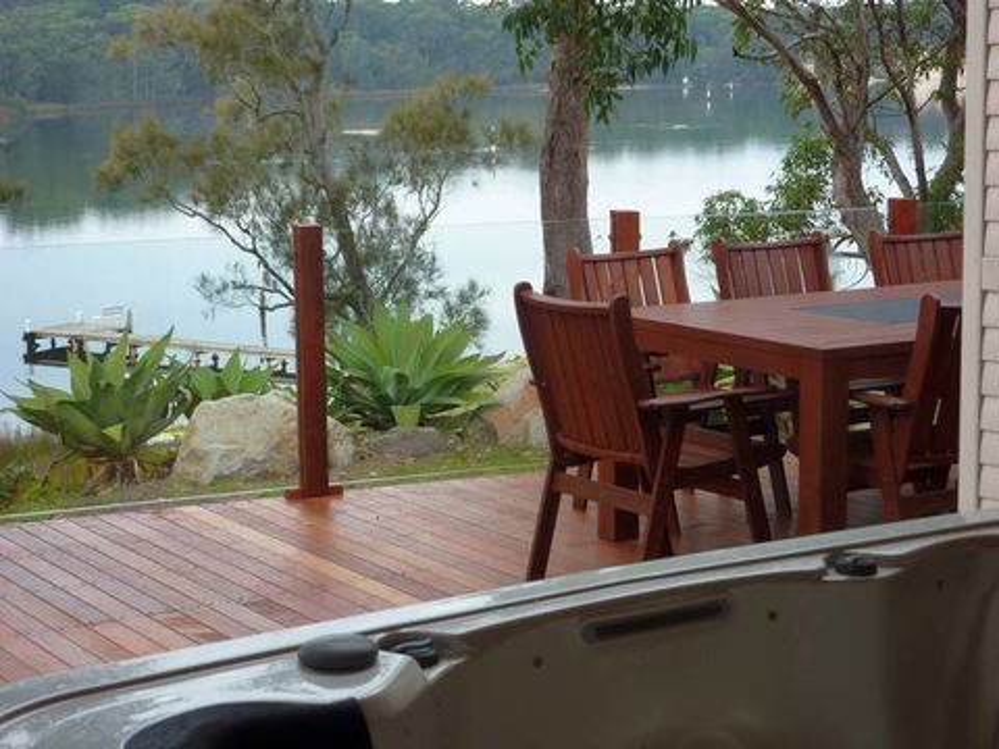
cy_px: 374
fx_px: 1934
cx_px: 500
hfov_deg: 29.0
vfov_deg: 21.9
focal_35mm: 67
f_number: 4.1
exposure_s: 1/40
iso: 80
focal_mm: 11
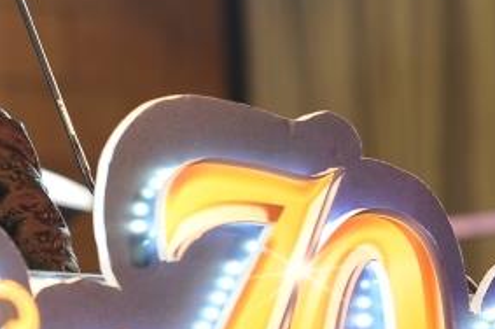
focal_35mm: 471
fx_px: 6469
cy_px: -20
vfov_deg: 2.9
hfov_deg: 4.4
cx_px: -254
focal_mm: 130
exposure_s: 1/160
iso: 1000
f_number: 3.5
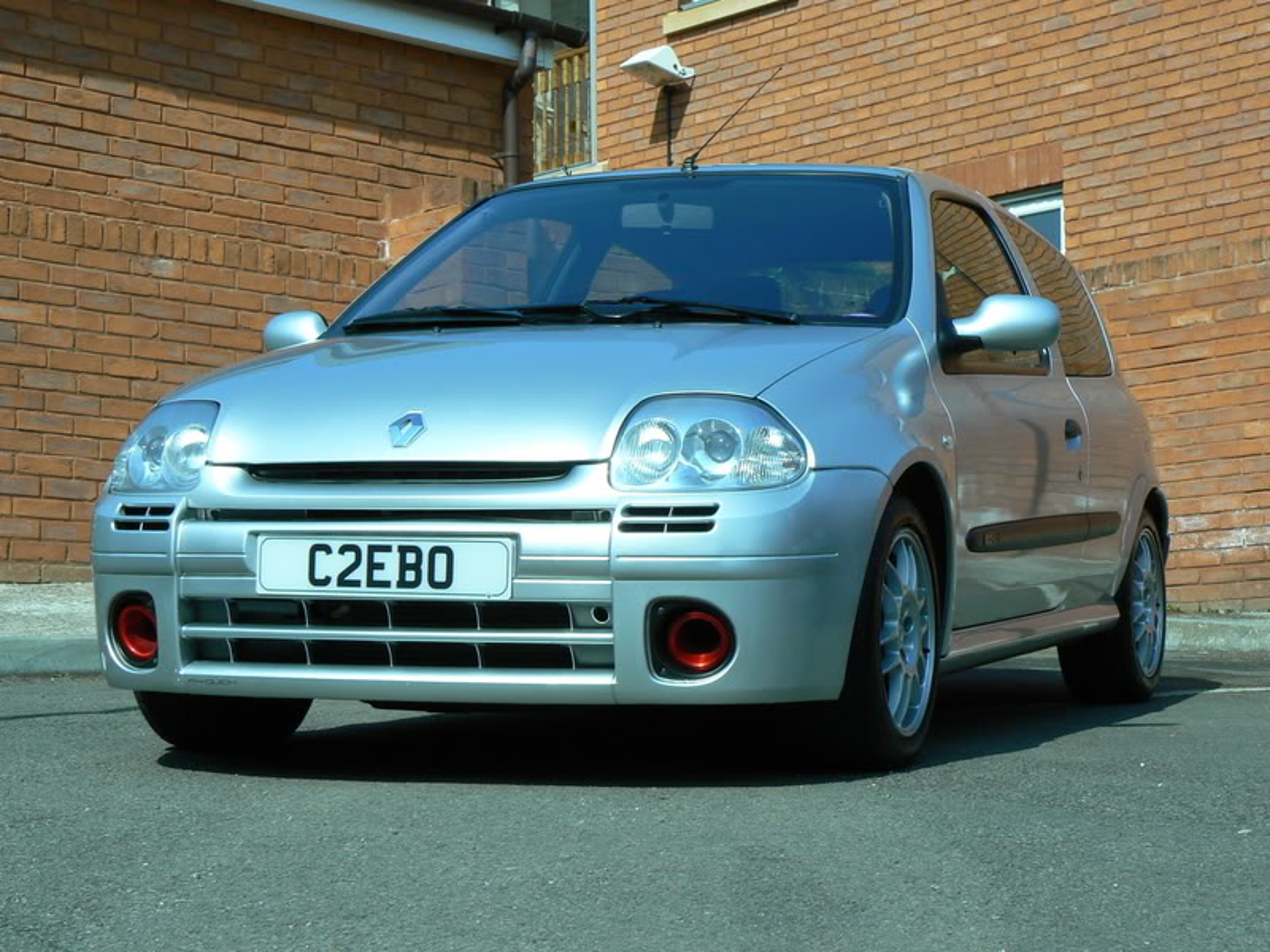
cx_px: 635
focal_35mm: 79
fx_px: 2898
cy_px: 476
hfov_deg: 24.7
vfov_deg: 18.7
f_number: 8
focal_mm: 13.1
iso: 100
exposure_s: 1/400
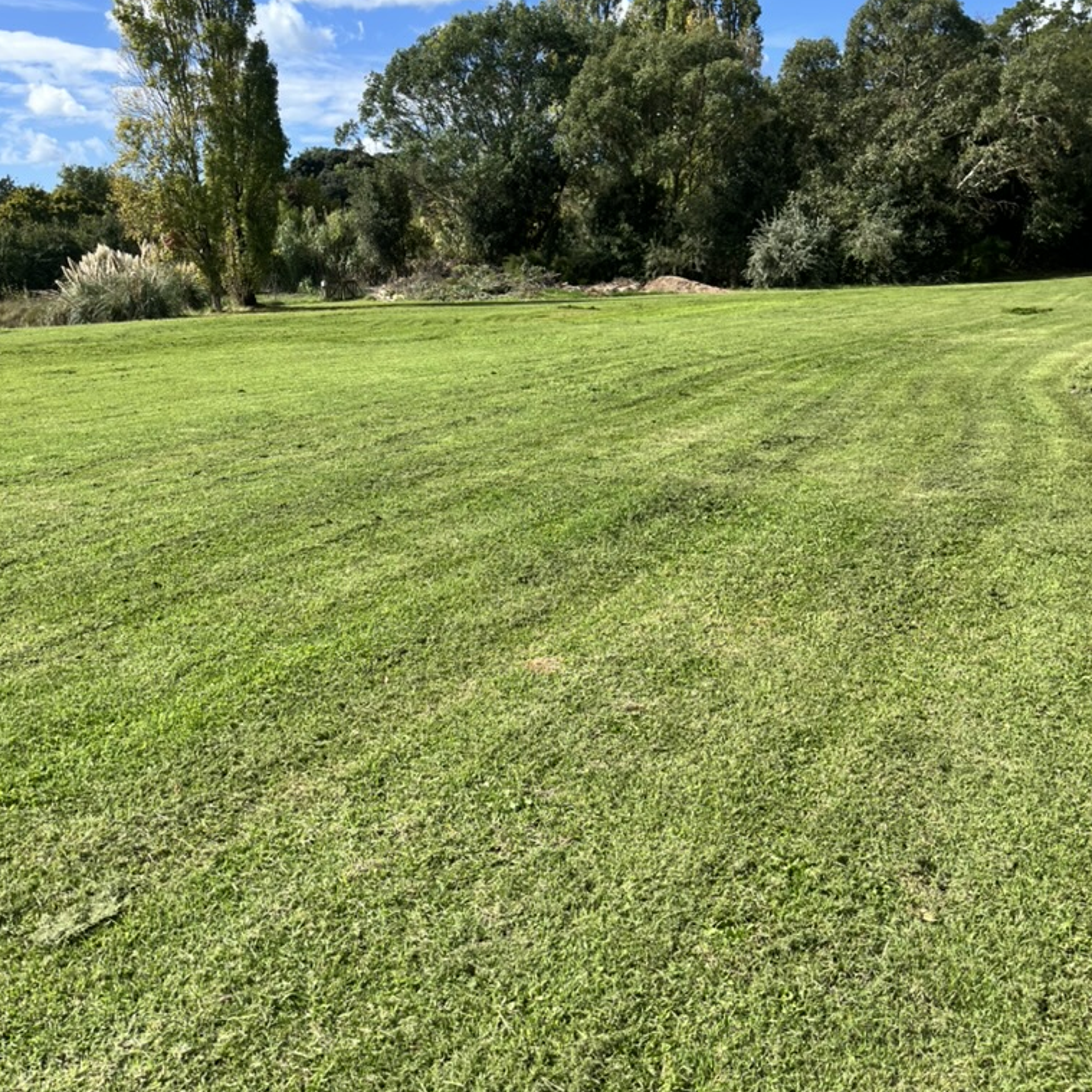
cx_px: 542
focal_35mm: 31
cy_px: 462
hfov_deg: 52.5
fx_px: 1106
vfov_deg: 52.3
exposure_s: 1/2755
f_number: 1.6
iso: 50
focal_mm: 5.1
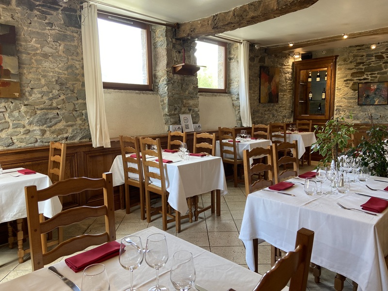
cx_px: 194
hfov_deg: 67.3
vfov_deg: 53.1
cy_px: 146
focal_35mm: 26
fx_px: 291
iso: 64
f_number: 1.8
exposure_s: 1/50
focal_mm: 4.25
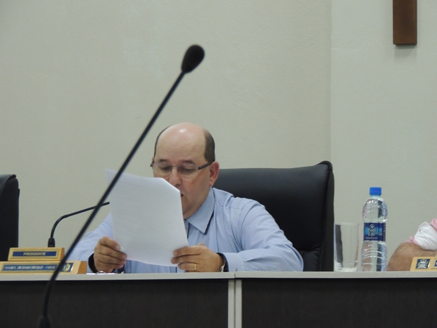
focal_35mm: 225
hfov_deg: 8.8
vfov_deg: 6.6
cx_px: 218
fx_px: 2840
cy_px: 164
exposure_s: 1/13
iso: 800
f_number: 4.6
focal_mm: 40.1
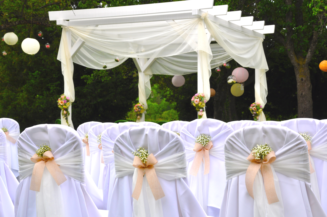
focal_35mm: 68
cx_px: 164
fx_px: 612
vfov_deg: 20.1
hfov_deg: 29.9
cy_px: 108
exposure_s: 1/320
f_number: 9
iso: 160
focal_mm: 45
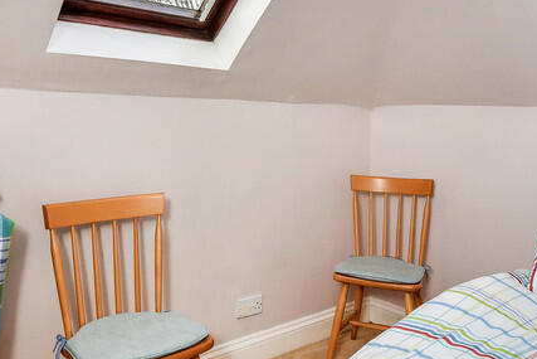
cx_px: 302
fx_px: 537
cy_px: 116
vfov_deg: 36.5
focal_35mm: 36
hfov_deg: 53.0
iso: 640
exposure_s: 1/160
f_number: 9
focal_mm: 15
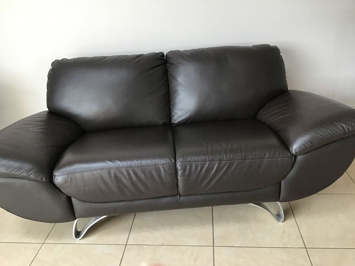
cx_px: 178
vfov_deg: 45.4
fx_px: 318
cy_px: 133
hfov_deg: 58.4
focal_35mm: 31
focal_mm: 3.3
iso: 80
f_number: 2.4
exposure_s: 1/33
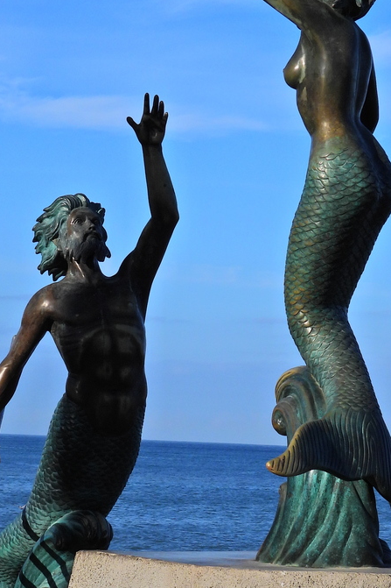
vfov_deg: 17.2
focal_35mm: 119
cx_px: 198
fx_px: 1940
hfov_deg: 11.5
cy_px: 326
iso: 100
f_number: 4
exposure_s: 1/2000
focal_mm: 10.7
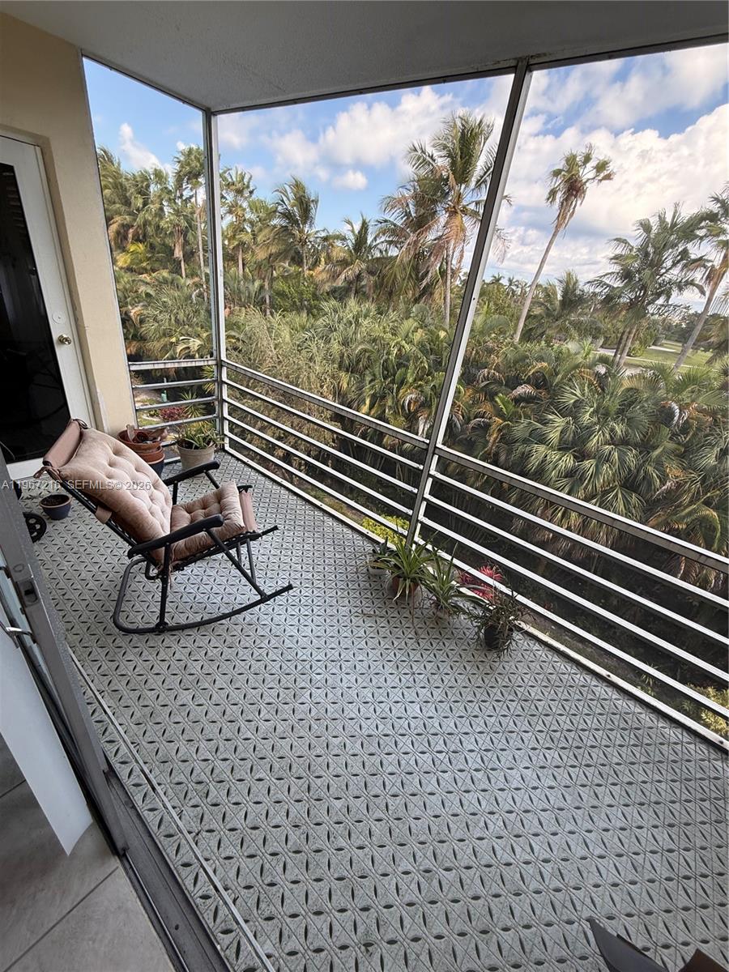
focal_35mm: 14
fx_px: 393
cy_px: 486
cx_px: 364
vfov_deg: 102.1
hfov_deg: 85.7
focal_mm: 2.22
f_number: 2.2
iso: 64
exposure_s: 1/171
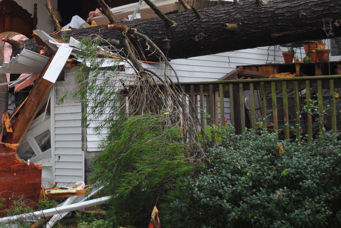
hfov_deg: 24.0
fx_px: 777
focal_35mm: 82
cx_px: 31
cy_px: 30
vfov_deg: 16.5
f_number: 4.5
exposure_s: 1/100
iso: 200
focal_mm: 30
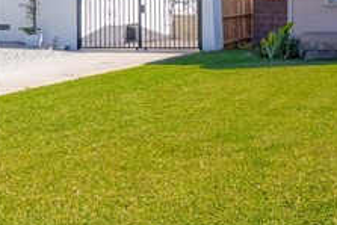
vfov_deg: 26.4
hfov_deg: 29.9
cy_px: -39
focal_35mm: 46
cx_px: 478
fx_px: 431
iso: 500
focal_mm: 16
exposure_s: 1/8000
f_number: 4.5
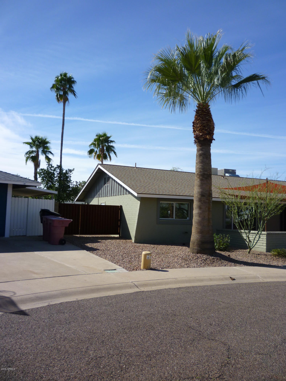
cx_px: 143
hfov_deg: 48.2
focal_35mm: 29
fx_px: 319
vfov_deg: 61.7
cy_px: 190
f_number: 4
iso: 80
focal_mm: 5.2
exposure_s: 1/800
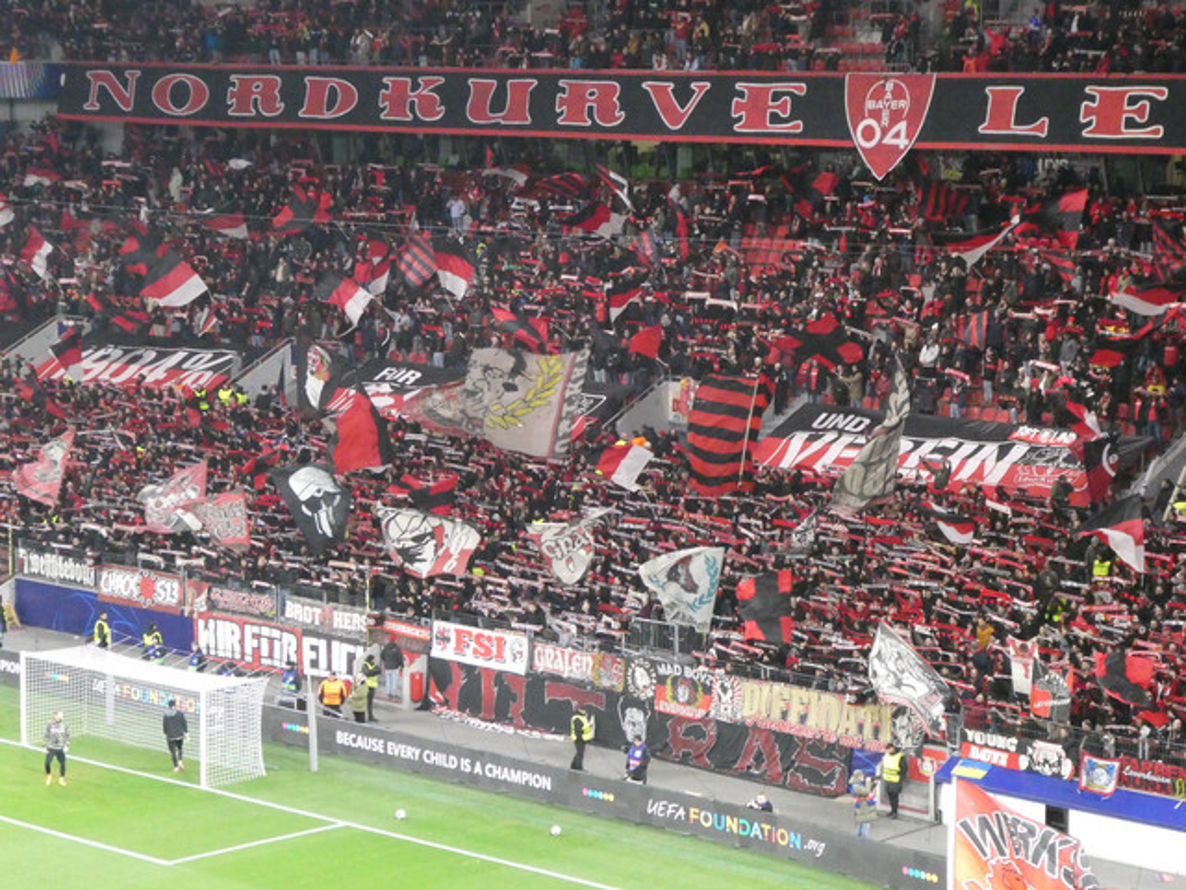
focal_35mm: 90
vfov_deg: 16.4
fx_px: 3084
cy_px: 445
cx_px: 593
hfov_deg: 21.8
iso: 2000
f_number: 4.9
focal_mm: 16.1
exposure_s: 1/125
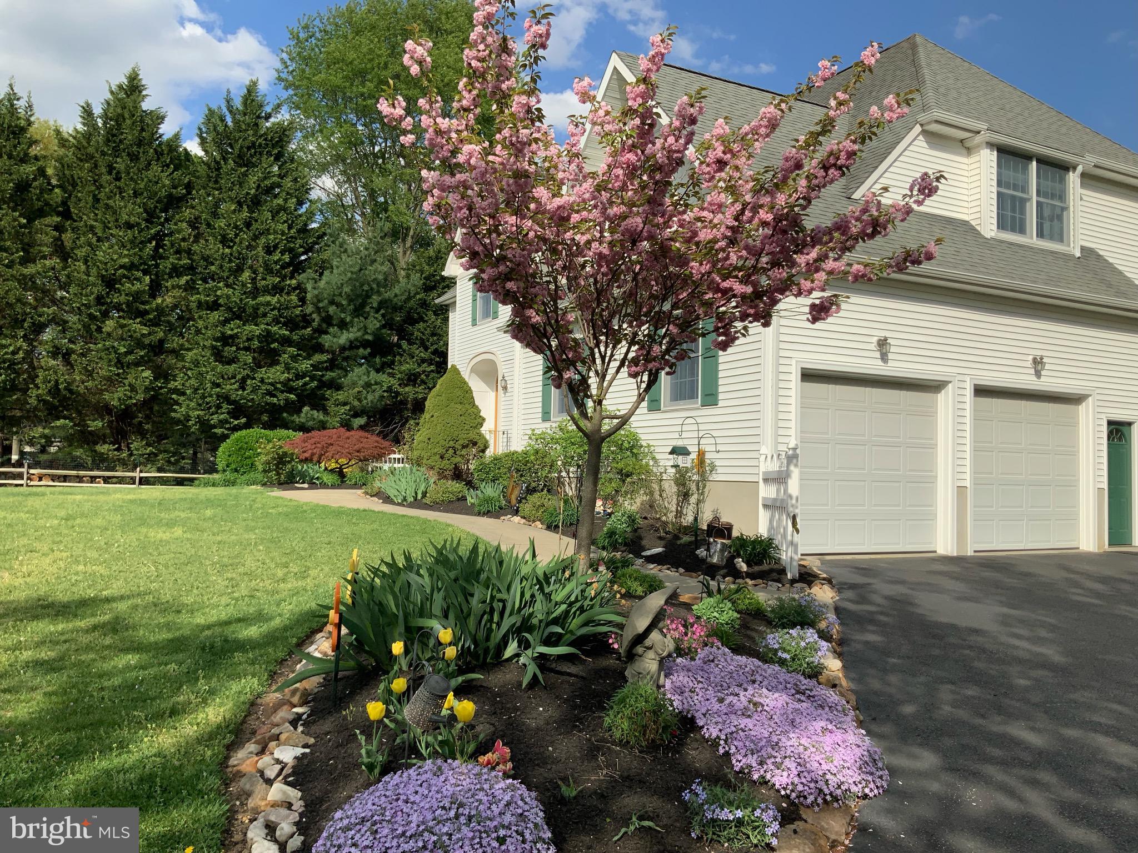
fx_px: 953
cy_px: 426
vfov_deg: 48.2
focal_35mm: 29
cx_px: 569
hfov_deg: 61.7
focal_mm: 3
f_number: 1.8
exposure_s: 1/2058
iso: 16
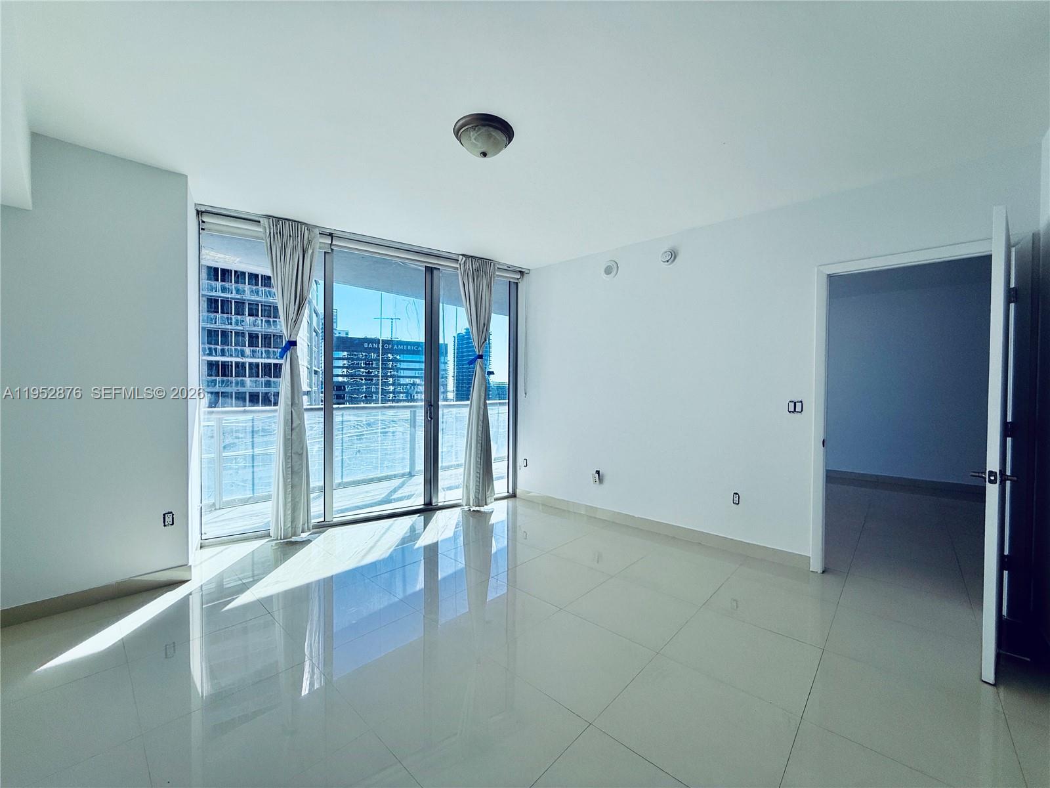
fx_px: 425
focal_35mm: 14
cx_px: 525
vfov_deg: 85.7
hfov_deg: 102.1
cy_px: 394
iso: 50
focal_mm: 2.22
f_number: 2.2
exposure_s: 1/799
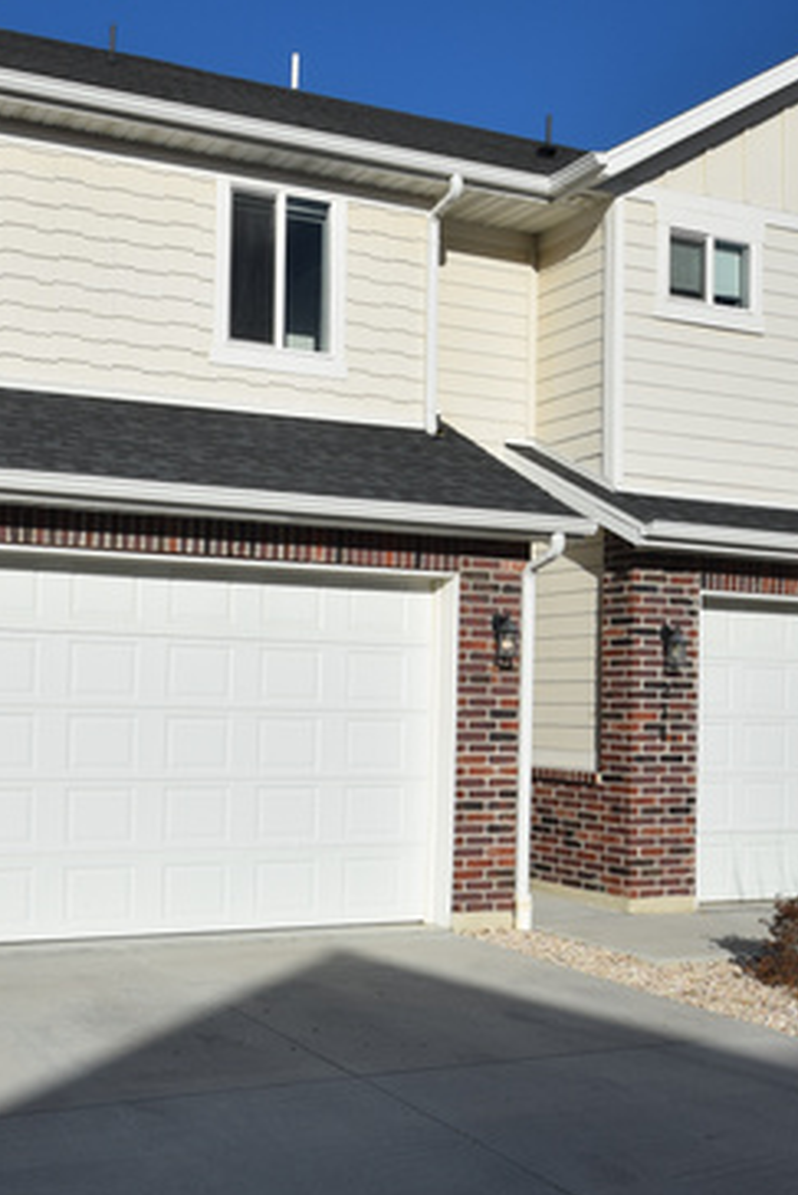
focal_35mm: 38
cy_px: 657
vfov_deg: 50.6
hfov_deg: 33.3
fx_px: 1262
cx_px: 85
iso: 200
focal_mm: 12
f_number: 11
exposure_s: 1/500
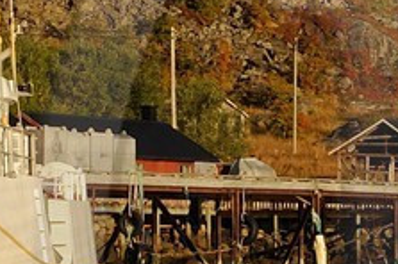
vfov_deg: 6.8
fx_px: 2219
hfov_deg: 9.6
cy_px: 289
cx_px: 759
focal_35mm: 201
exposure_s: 1/160
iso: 200
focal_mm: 28
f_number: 16
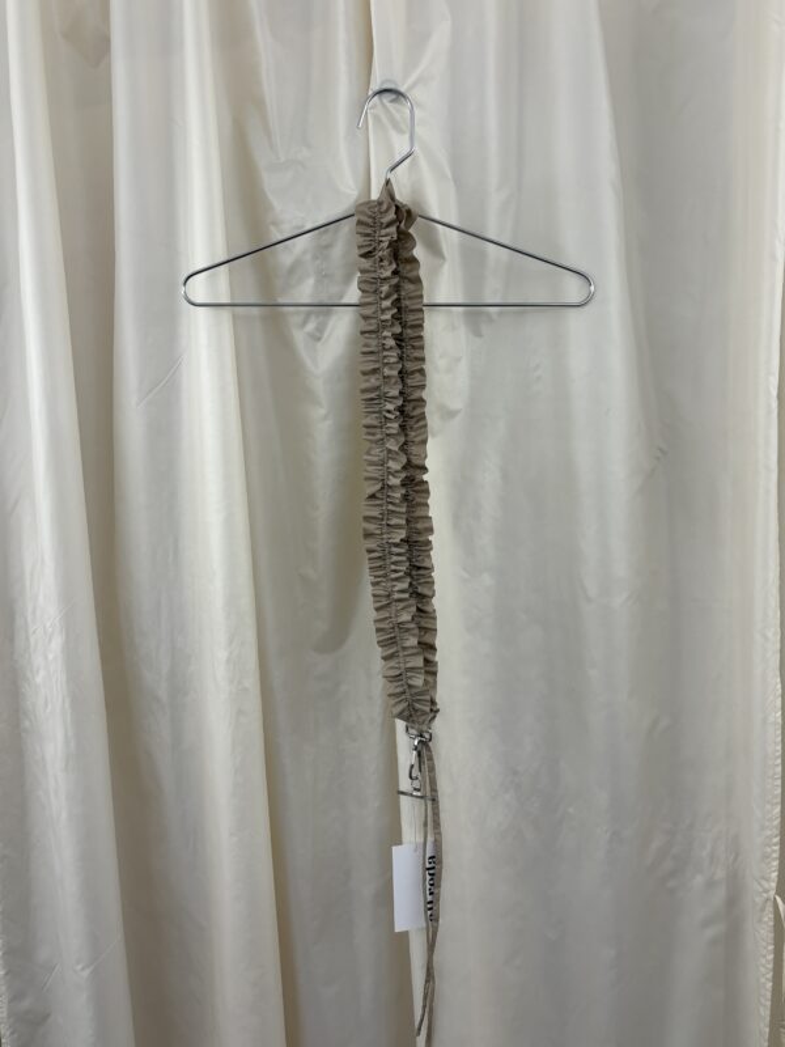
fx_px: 786
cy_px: 524
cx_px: 392
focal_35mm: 26
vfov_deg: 67.3
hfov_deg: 53.1
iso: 80
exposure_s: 1/121
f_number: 1.6
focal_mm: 5.96
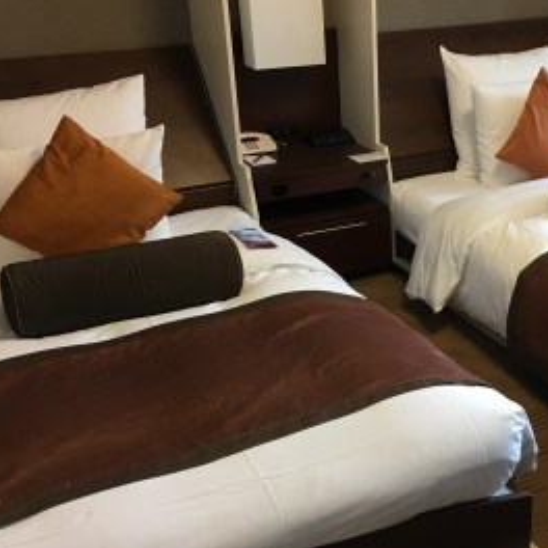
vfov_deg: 34.0
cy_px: 316
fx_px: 896
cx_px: 445
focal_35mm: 50
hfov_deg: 33.0
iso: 100
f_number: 2.2
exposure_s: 1/30
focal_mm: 4.15
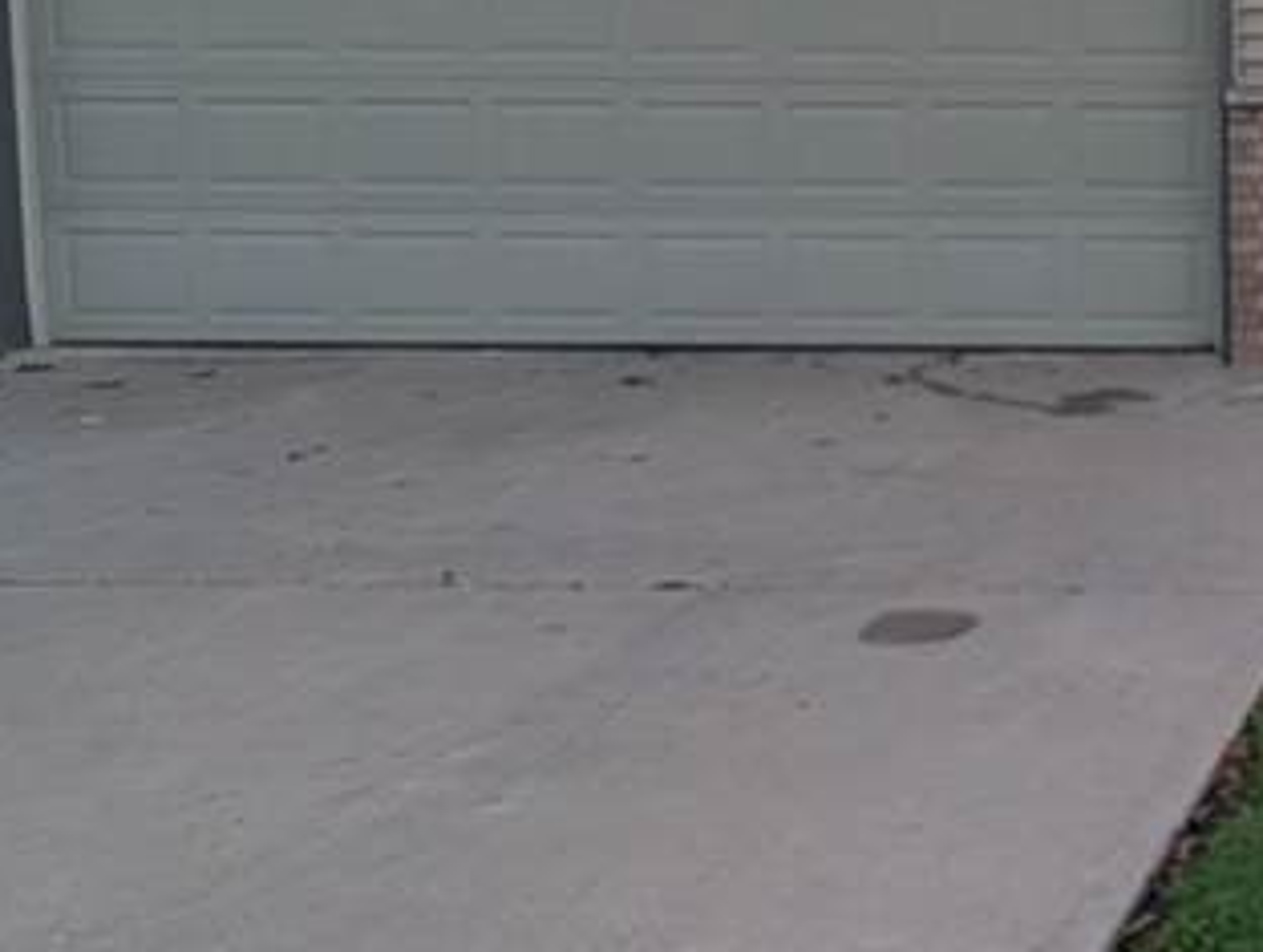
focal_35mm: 49
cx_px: 1658
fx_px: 1791
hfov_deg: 30.4
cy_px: 304
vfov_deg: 29.5
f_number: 1.7
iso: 45
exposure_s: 1/7299
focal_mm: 2.02
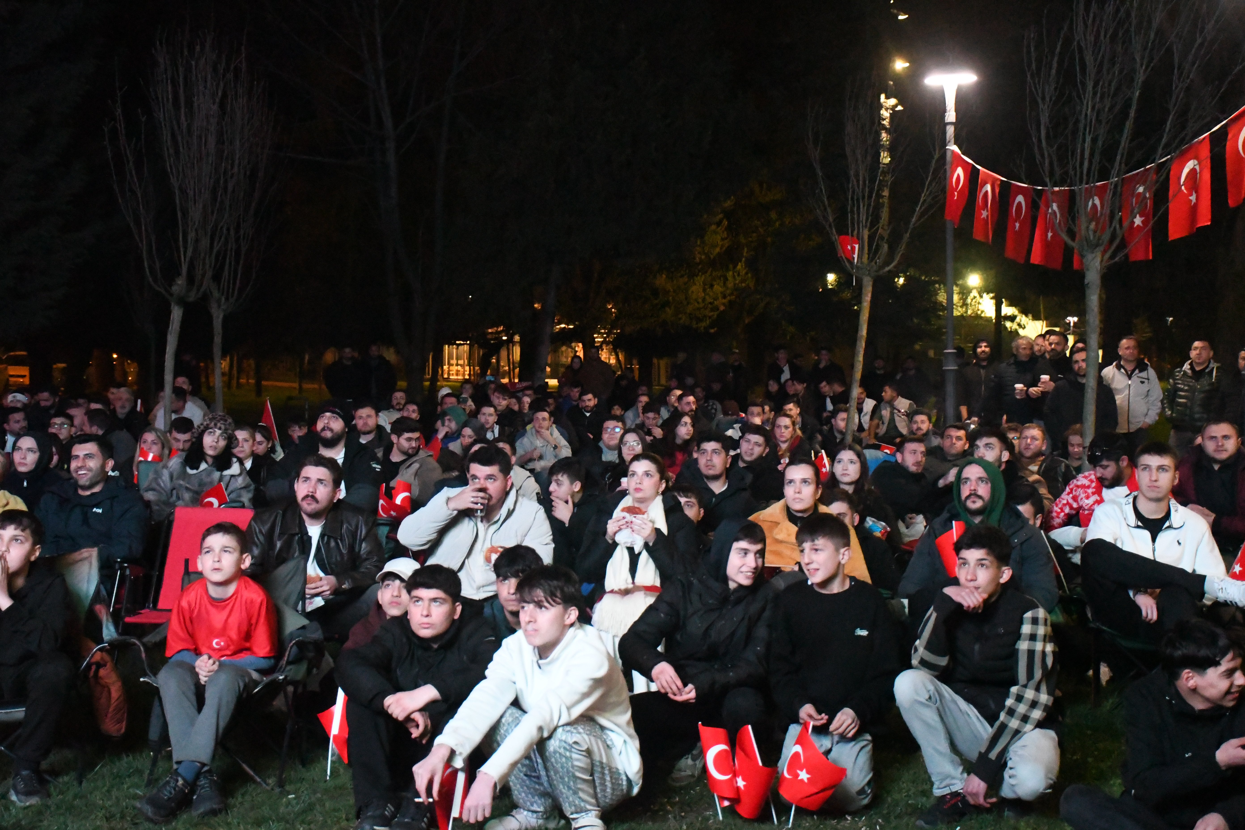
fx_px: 1798
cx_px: 622
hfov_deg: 38.2
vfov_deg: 26.0
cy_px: 415
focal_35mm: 52
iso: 20000
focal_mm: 35
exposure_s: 1/200
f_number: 4.2
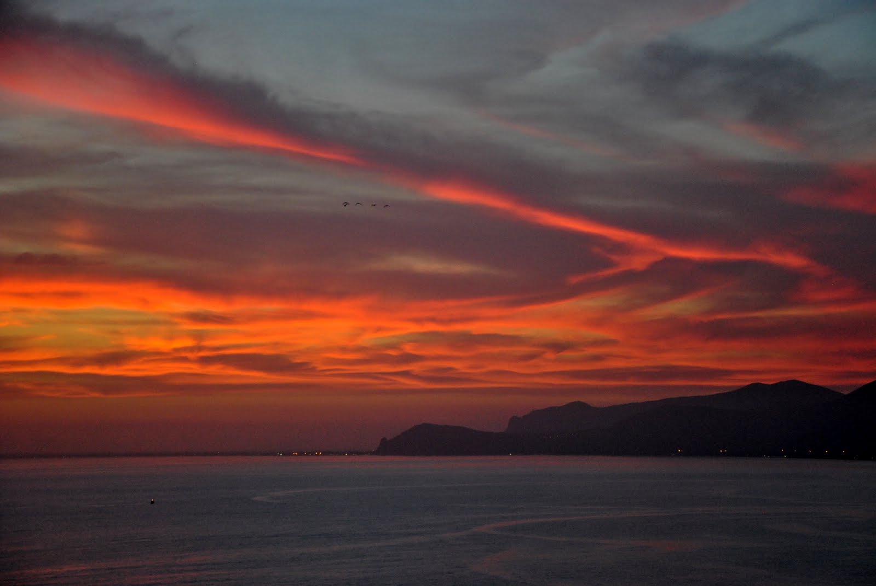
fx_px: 2412
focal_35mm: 99
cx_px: 438
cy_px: 293
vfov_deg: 13.9
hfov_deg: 20.6
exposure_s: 1/30
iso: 720
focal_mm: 66
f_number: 5.3
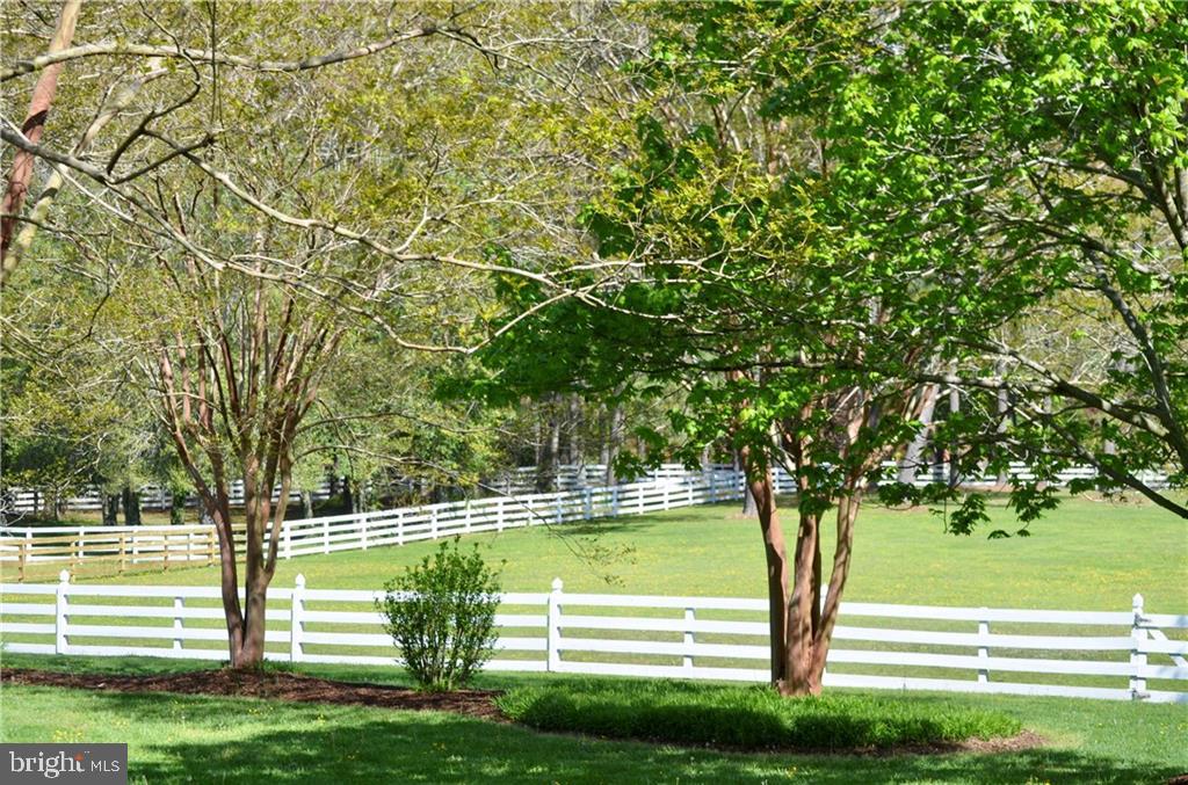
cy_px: 392
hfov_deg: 24.7
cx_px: 594
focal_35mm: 82
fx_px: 2715
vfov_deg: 16.5
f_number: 8
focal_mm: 55
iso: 140
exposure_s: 1/250
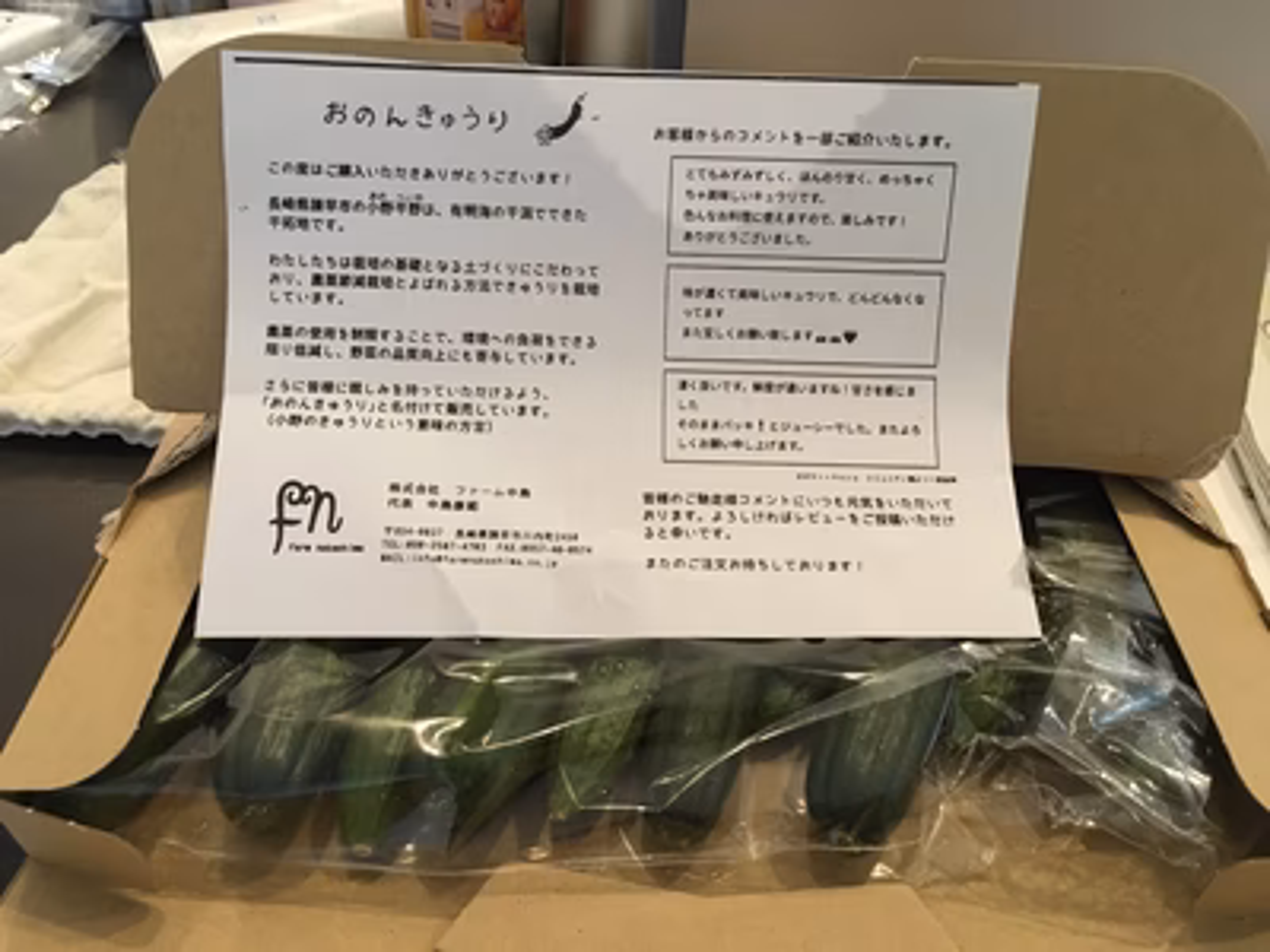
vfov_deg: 48.2
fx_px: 1064
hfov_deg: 61.7
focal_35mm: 29
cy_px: 476
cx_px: 635
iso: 200
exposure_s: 1/30
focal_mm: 4.15
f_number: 2.2
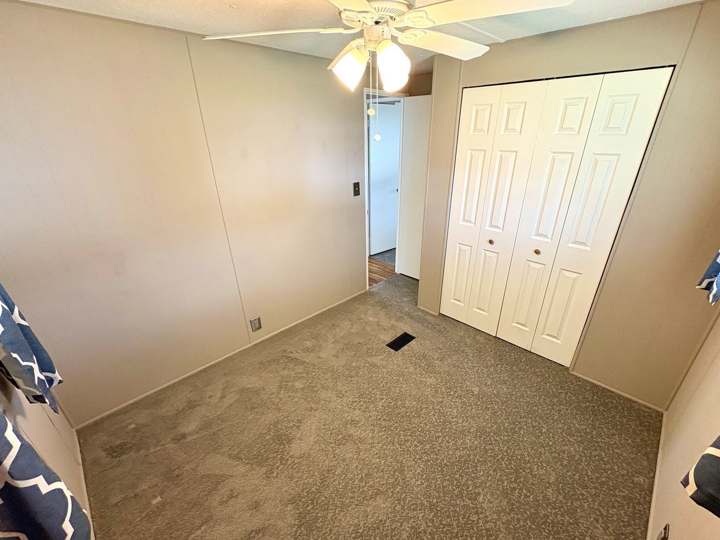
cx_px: 371
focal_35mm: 15
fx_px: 312
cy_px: 277
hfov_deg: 98.1
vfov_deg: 81.7
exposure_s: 1/60
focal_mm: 2.22
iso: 200
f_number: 2.2
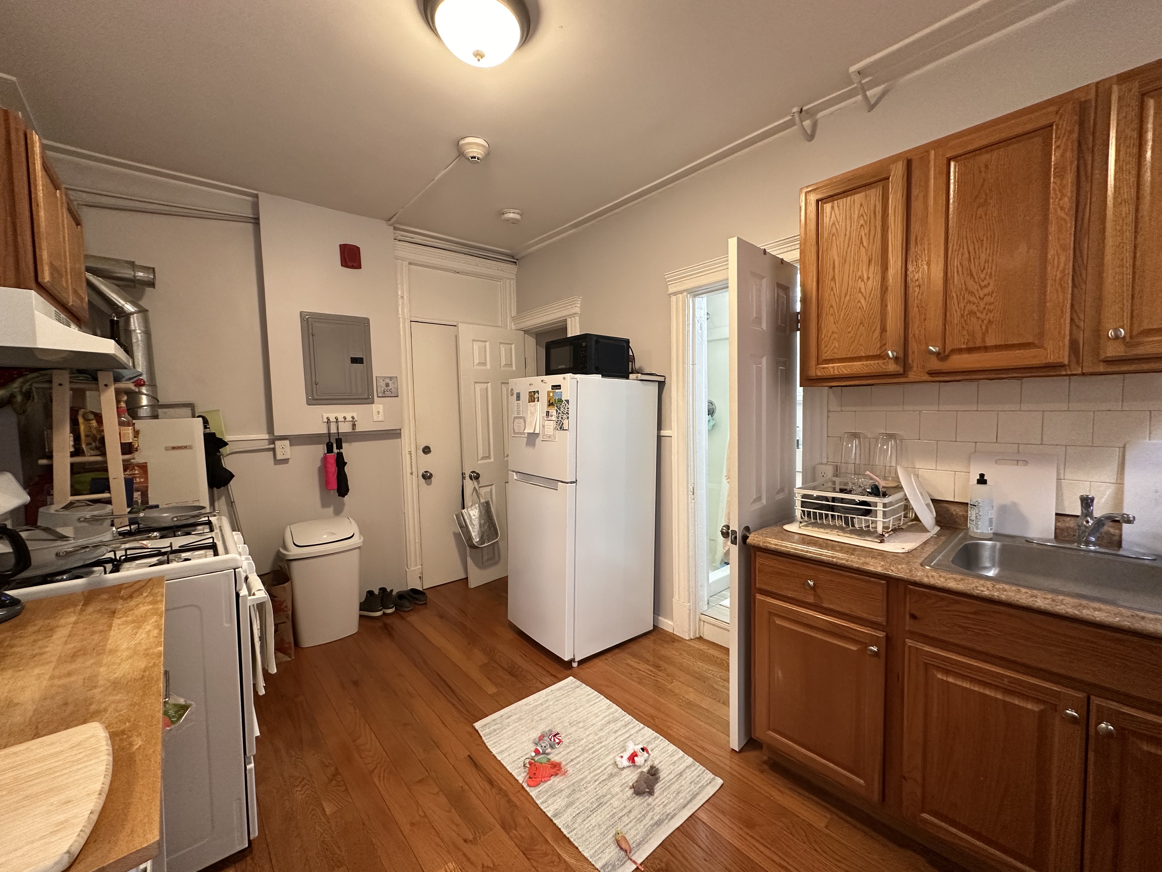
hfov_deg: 102.1
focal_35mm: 14
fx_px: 470
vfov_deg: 85.7
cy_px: 436
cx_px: 581
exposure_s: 1/60
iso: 250
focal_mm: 2.22
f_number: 2.2
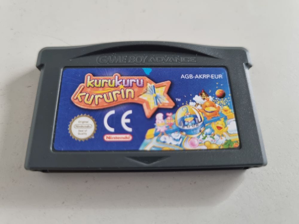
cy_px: 112
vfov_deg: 53.1
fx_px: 225
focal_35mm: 26
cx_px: 150
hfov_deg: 67.3
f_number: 1.8
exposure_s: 1/100
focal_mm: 5.4
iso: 320
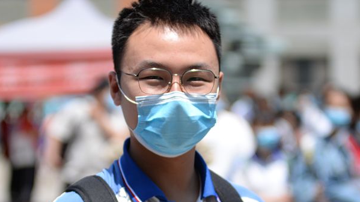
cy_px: 210
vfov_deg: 7.2
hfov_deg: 12.8
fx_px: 1604
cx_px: 195
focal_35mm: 168
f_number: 3.2
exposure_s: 1/2500
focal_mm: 80
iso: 200
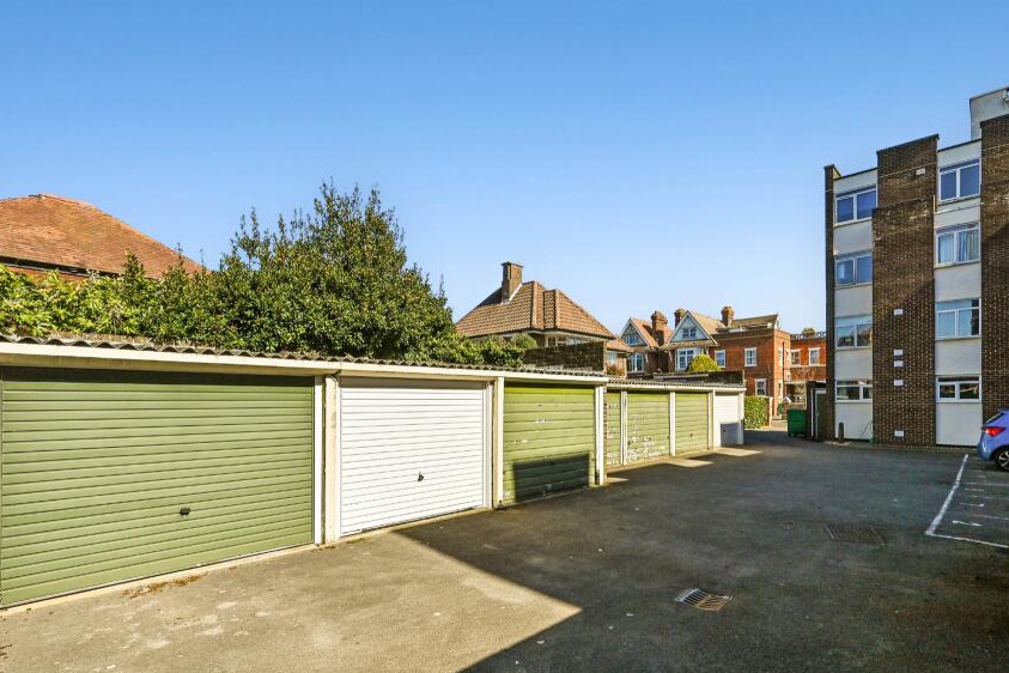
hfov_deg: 92.9
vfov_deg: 69.8
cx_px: 563
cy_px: 401
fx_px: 476
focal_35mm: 17
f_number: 10
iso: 400
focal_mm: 14
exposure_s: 1/1600
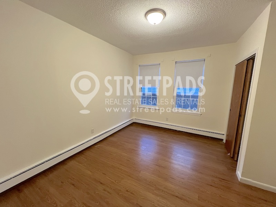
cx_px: 138
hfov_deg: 106.2
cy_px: 104
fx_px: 104
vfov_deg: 89.9
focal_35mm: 13
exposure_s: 1/60
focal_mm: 1.57
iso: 320
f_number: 1.8
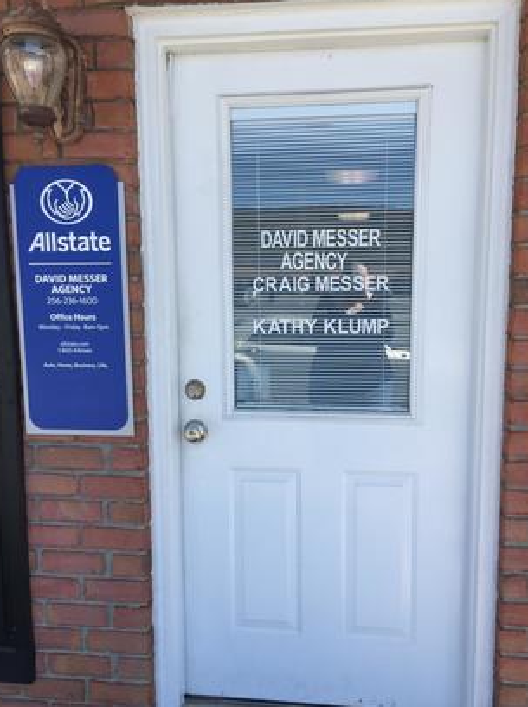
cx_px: 266
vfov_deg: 56.8
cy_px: 378
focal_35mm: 32
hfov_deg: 44.1
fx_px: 652
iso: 32
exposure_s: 1/682
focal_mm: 4.15
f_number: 2.2
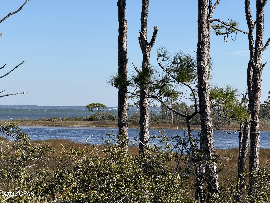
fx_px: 936
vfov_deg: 12.3
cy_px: 102
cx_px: 135
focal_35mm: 120
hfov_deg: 16.4
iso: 50
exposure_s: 1/1368
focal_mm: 15.66
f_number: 2.8
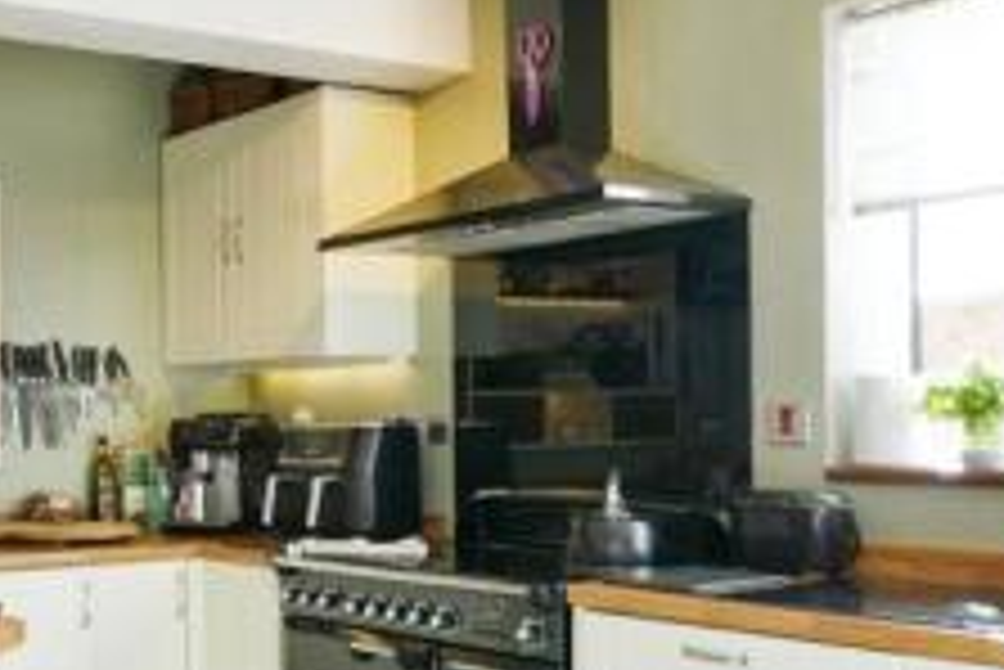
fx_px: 1312
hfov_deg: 38.9
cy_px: 497
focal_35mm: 47
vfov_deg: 28.3
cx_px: 97
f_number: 7.1
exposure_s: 1/80
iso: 1000
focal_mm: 16
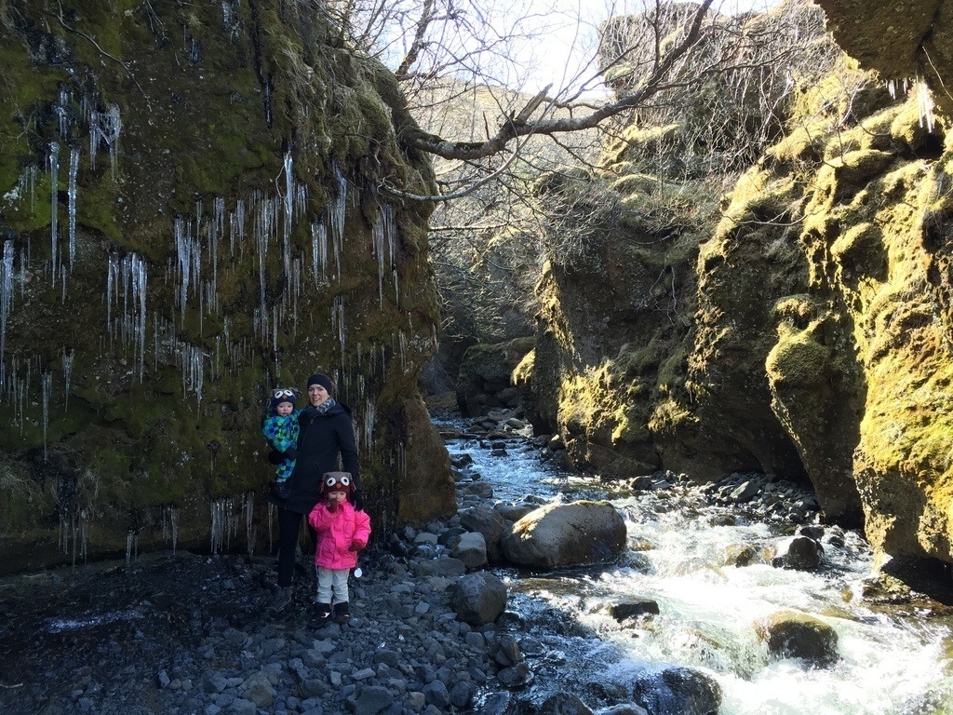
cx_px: 476
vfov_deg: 48.2
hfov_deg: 61.7
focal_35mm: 29
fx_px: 798
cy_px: 358
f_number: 2.2
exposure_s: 1/120
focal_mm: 4.15
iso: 50
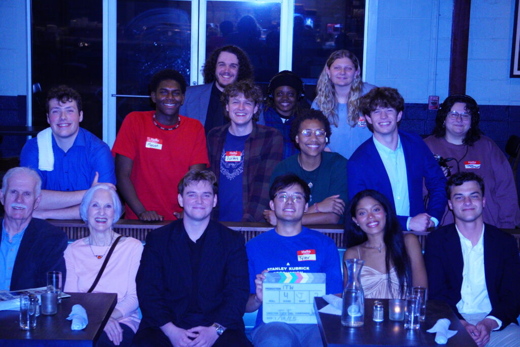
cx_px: 260
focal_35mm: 82
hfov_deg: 24.6
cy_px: 174
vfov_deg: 16.6
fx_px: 1192
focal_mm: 55
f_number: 4.5
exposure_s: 1/60
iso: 3200
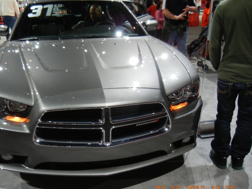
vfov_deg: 37.7
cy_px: 95
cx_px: 94
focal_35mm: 38
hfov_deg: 48.5
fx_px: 277
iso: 160
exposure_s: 1/60.1
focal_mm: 5.4
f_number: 3.5
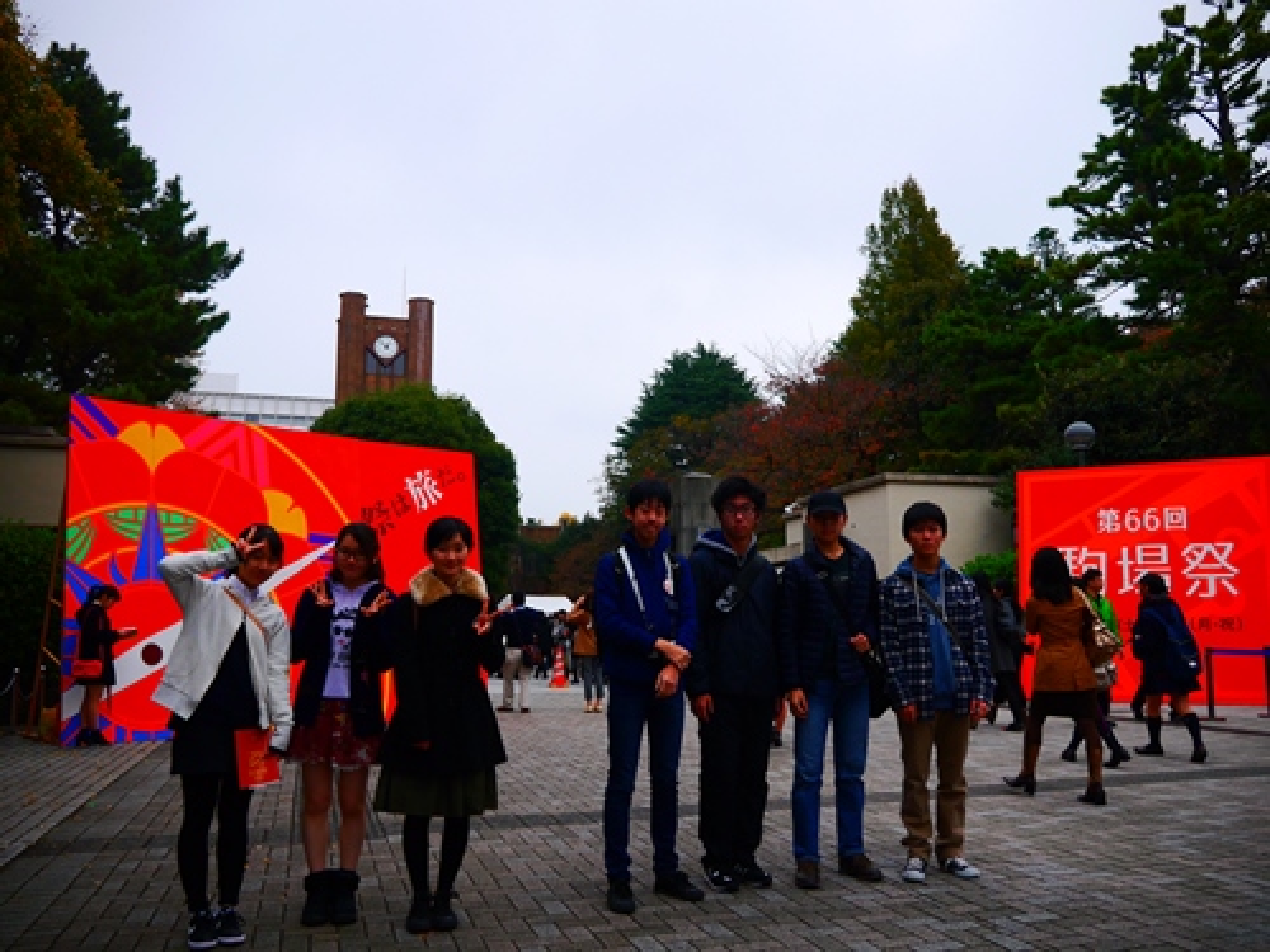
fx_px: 1027
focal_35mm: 28
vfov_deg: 49.7
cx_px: 635
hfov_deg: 63.4
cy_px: 476
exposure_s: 1/160
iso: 160
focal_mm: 14
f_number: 4
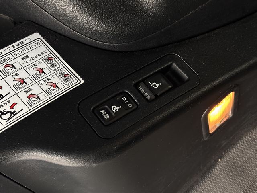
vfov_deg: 28.0
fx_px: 386
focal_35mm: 52
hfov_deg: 36.8
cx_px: 128
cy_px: 96
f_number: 1.6
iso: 320
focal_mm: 5.96
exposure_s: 1/32
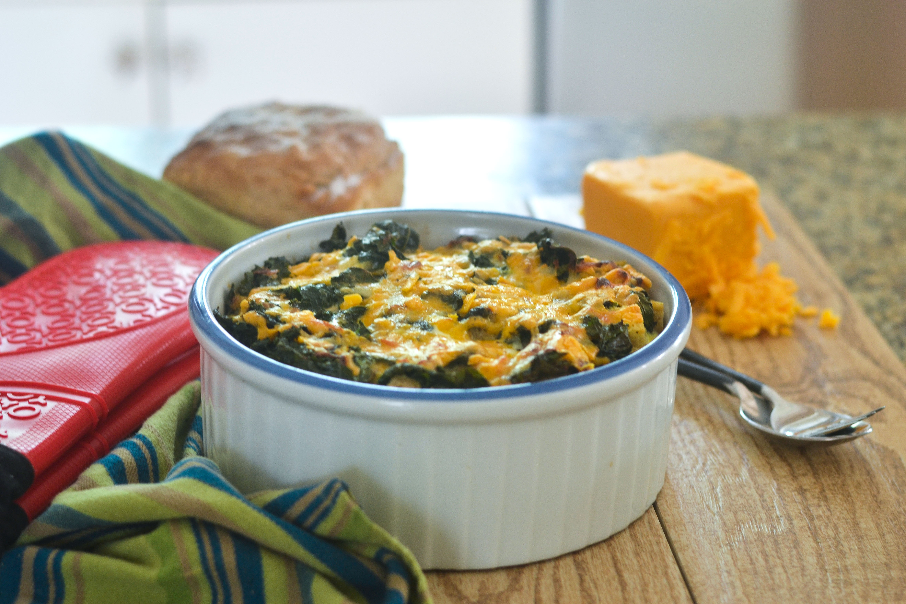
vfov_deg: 18.2
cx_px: 453
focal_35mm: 75
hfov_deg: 27.0
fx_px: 1887
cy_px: 302
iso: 200
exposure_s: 1/2.5
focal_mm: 50
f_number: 3.2
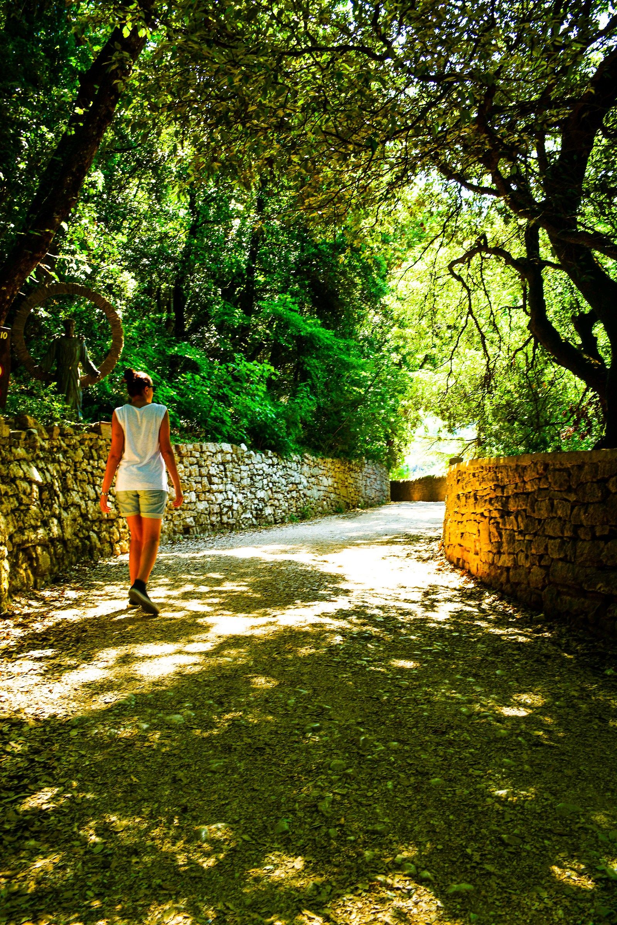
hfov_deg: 43.6
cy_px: 462
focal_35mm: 30
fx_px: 771
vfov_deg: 61.9
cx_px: 308
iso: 100
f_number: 5.6
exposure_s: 1/50
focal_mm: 20
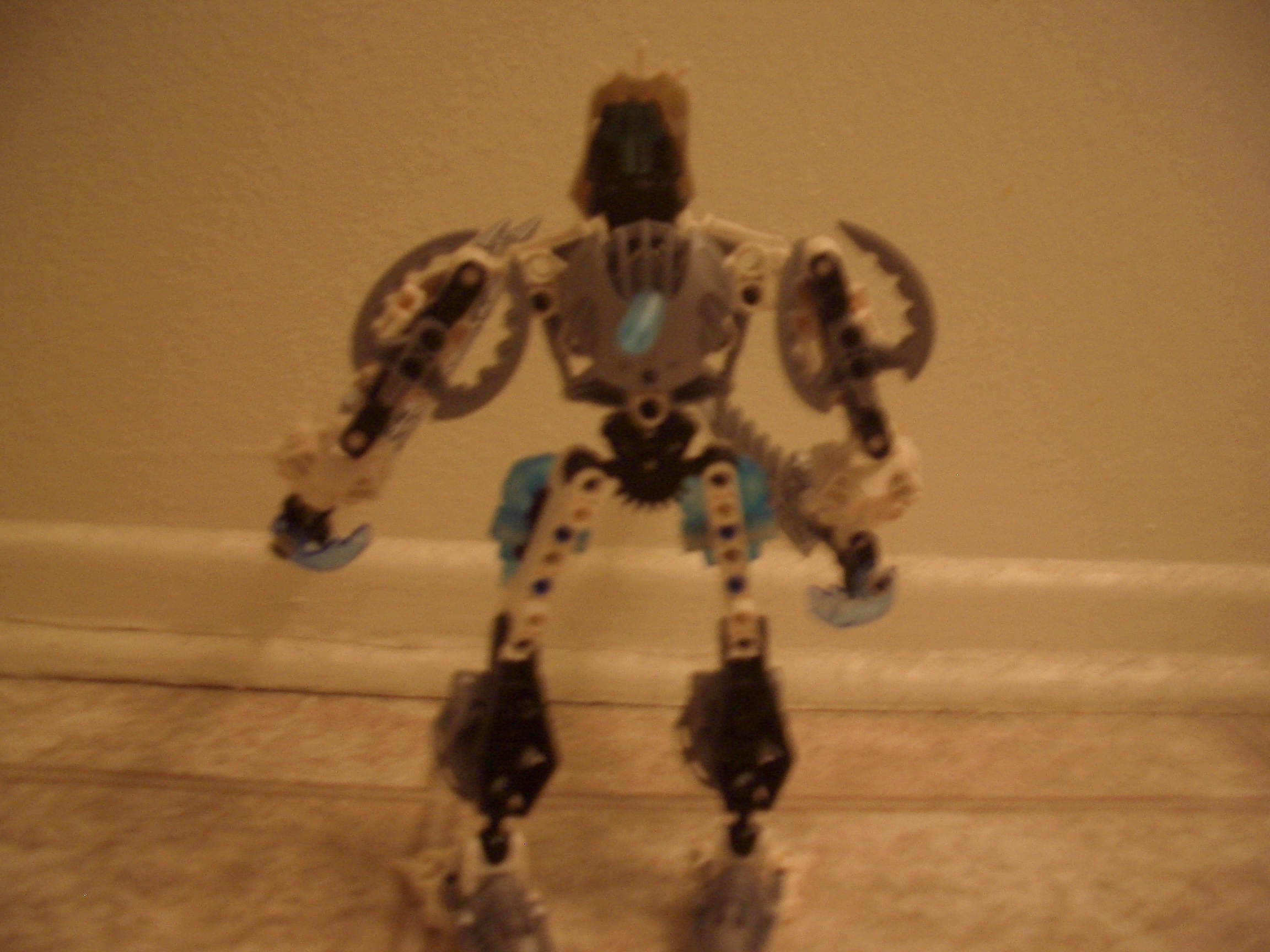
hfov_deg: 52.6
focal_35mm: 35
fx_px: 1284
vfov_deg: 40.7
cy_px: 476
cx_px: 635
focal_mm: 5.8
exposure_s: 1/25
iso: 100
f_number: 2.6
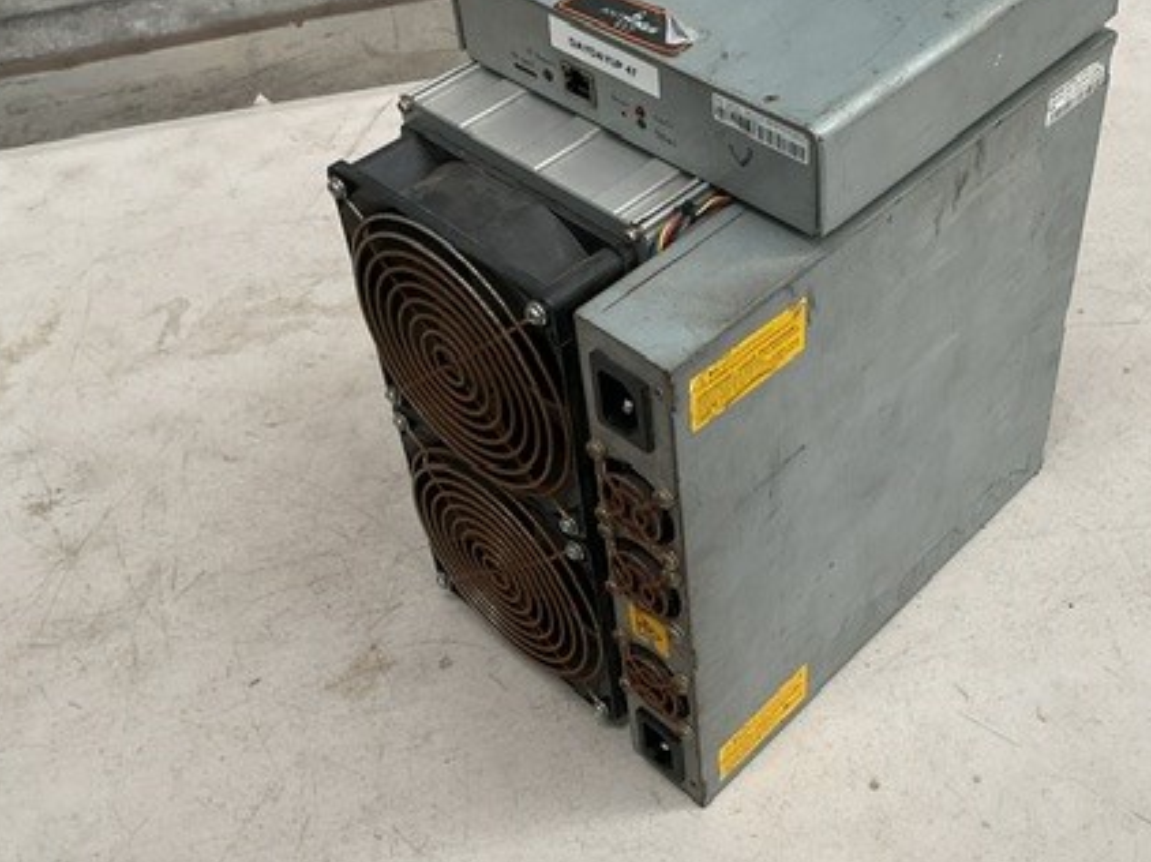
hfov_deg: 42.5
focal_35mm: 44
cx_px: 745
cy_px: 357
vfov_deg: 32.8
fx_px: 1462
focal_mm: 3
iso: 32
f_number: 1.8
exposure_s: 1/50
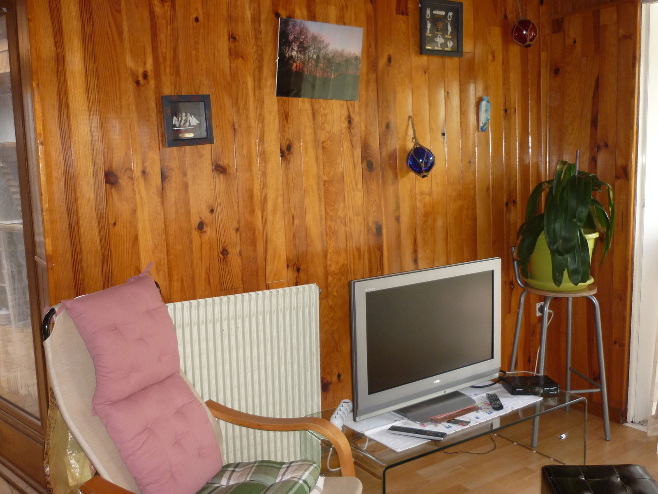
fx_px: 627
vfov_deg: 42.9
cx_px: 329
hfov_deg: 55.4
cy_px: 247
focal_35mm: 33
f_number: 2.8
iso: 200
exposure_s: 1/30
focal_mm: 5.5
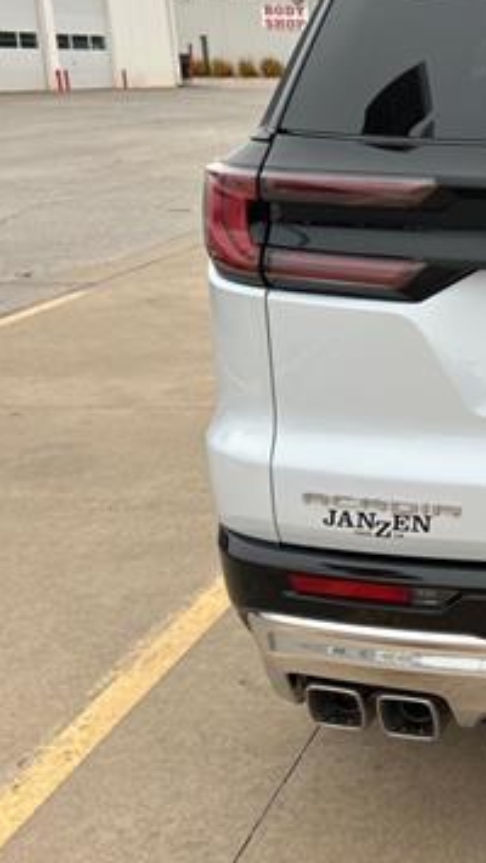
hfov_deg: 20.2
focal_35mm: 51
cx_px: 734
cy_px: 338
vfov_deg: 40.4
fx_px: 1167
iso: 50
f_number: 1.5
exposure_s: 1/658
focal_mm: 5.7
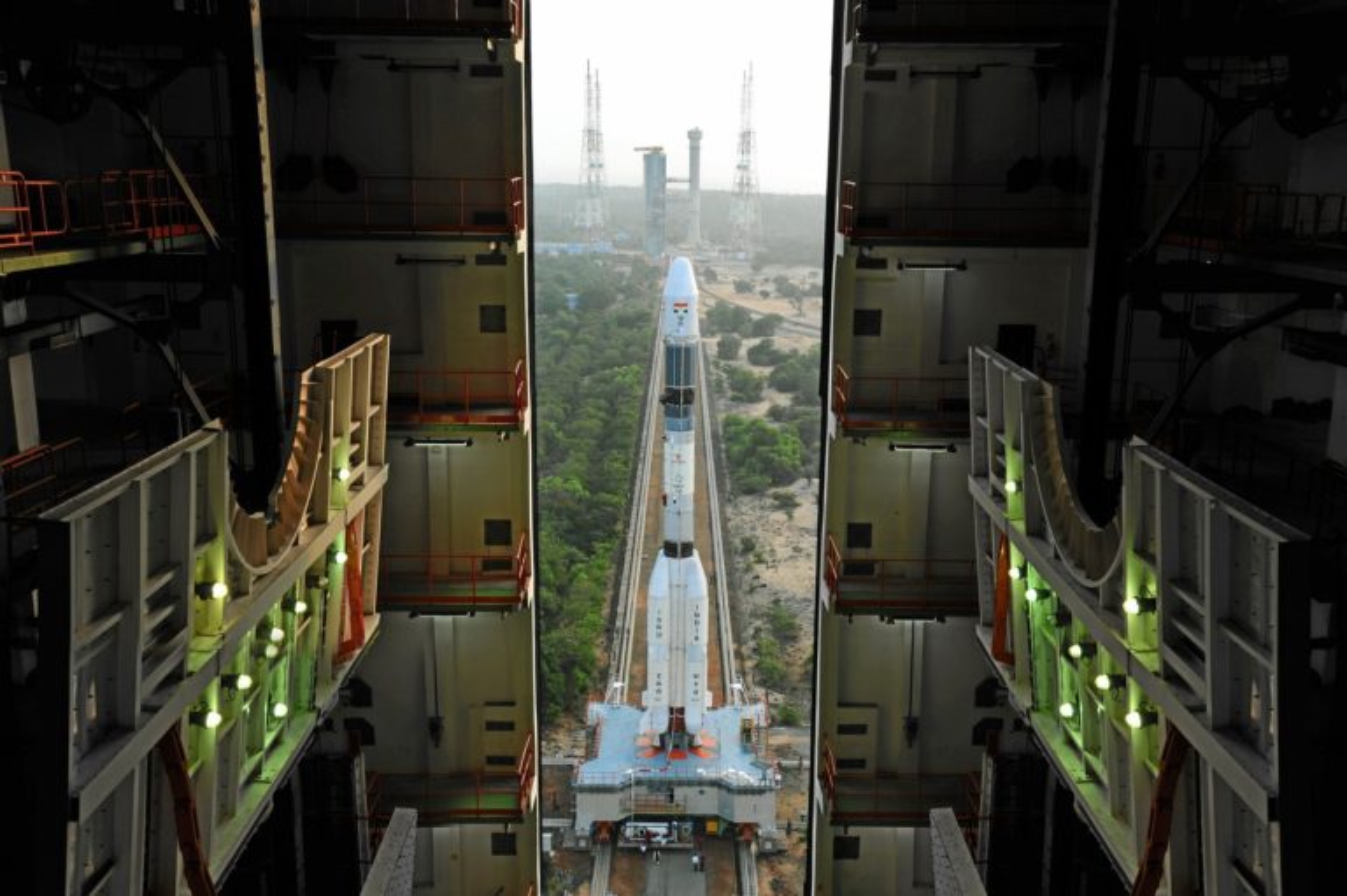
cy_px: 448
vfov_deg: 37.8
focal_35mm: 35
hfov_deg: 54.5
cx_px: 674
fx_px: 1309
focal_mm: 35
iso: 200
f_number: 5
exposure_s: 1/100
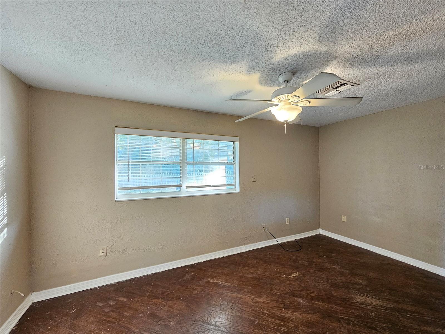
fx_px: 167
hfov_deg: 106.2
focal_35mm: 13
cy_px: 167
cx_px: 222
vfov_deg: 89.9
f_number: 2.2
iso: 400
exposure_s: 1/30
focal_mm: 2.2
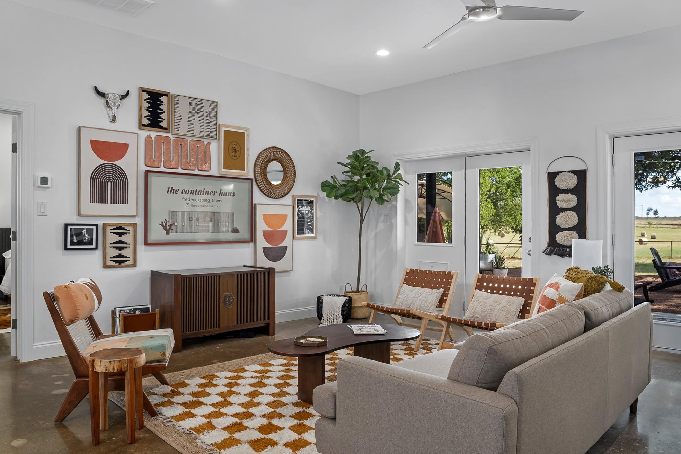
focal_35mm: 25
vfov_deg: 51.3
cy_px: 225
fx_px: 473
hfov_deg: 71.5
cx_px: 343
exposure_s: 1/6
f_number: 8
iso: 400
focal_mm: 24
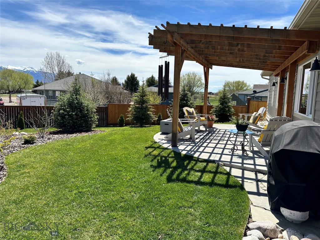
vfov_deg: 56.8
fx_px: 222
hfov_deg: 71.6
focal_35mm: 24
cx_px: 160
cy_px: 120
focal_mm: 6.86
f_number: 1.78
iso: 80
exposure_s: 1/4762
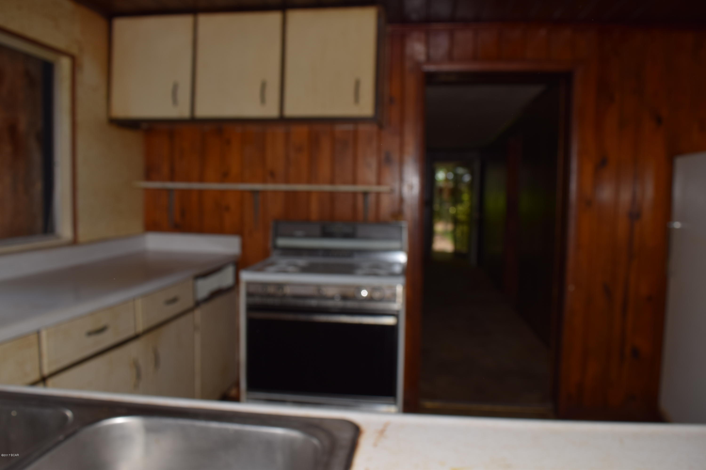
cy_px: 235
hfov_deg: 67.4
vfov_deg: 47.9
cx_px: 353
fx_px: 529
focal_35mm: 27
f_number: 8
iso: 100
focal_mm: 18
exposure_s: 1/60
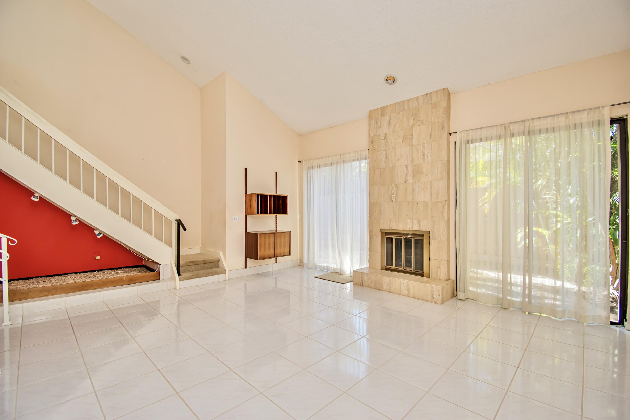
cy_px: 210
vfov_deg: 77.3
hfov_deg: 100.4
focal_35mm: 15
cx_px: 315
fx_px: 262
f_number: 5.6
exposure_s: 1/125
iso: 800
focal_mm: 10
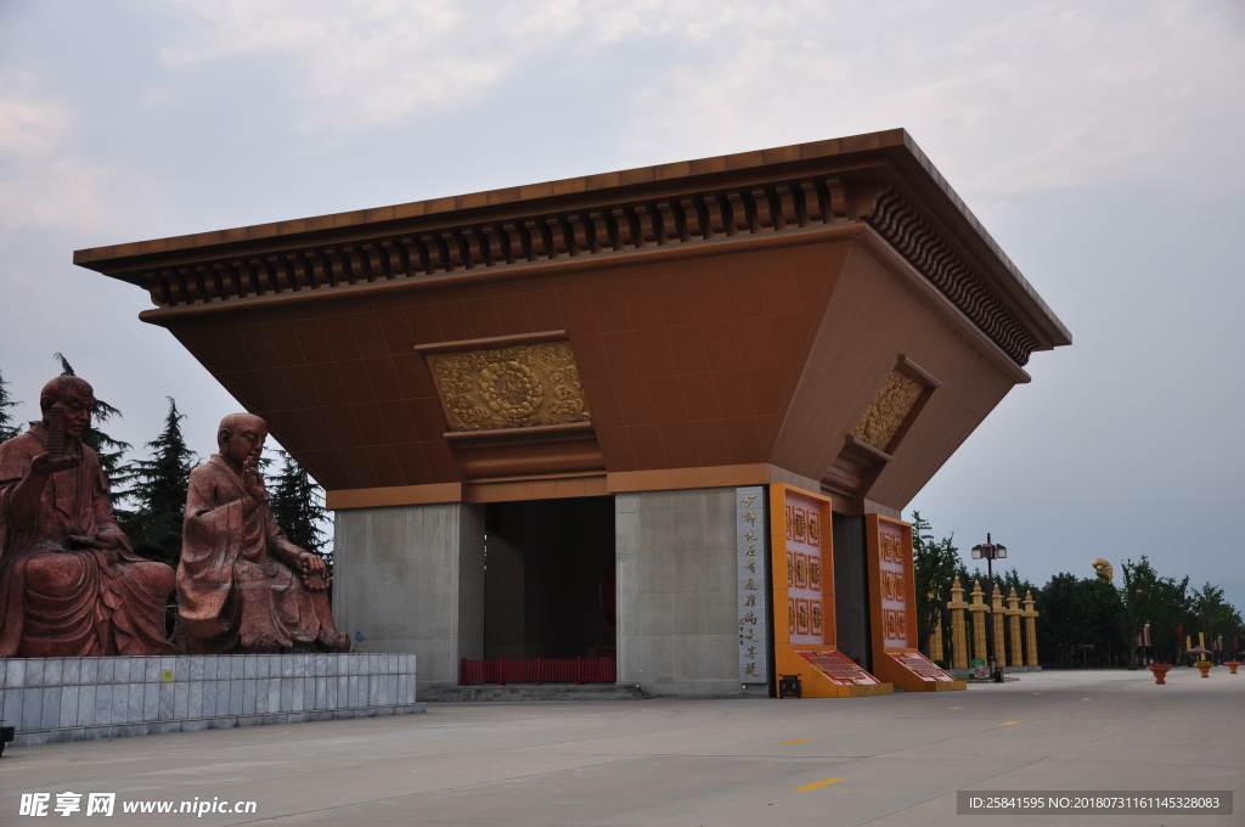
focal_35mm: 45
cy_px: 414
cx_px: 622
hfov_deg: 43.7
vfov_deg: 29.8
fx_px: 1554
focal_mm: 30
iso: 200
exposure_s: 1/750
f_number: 4.2
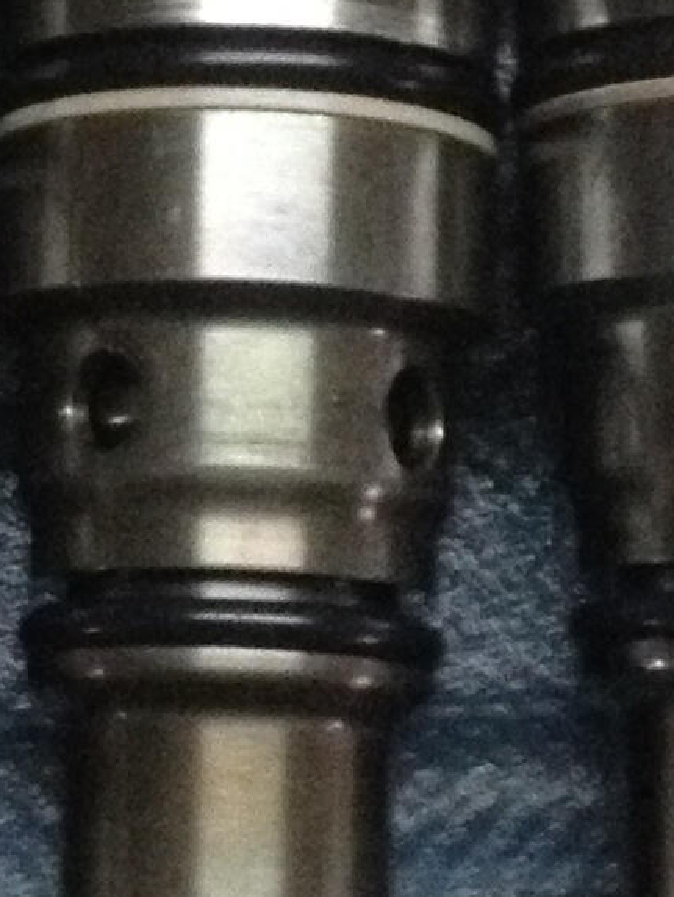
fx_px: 5162
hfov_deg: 7.4
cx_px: -47
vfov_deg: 9.8
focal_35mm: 199
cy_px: -56
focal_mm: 4.28
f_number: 2.4
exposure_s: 1/20
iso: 320
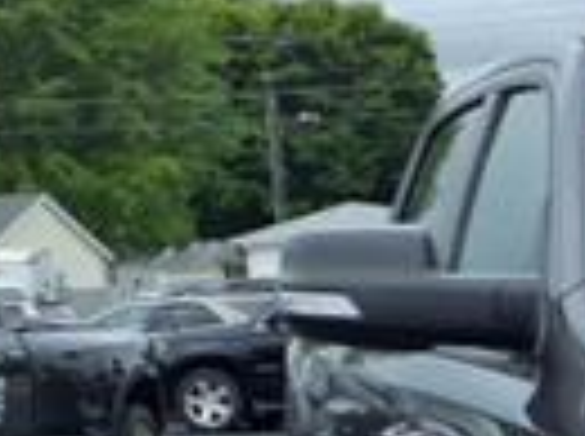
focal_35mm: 133
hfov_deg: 12.7
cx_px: 1228
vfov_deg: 10.7
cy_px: 638
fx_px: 2244
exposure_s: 1/1250
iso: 40
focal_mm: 3.58
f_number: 1.9
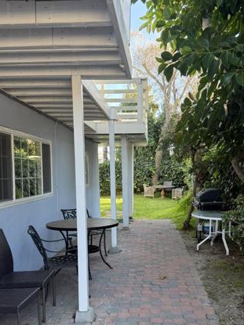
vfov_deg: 49.8
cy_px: 195
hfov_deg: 38.6
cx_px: 137
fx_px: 348
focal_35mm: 37
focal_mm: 6.76
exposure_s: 1/243
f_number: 1.78
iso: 125
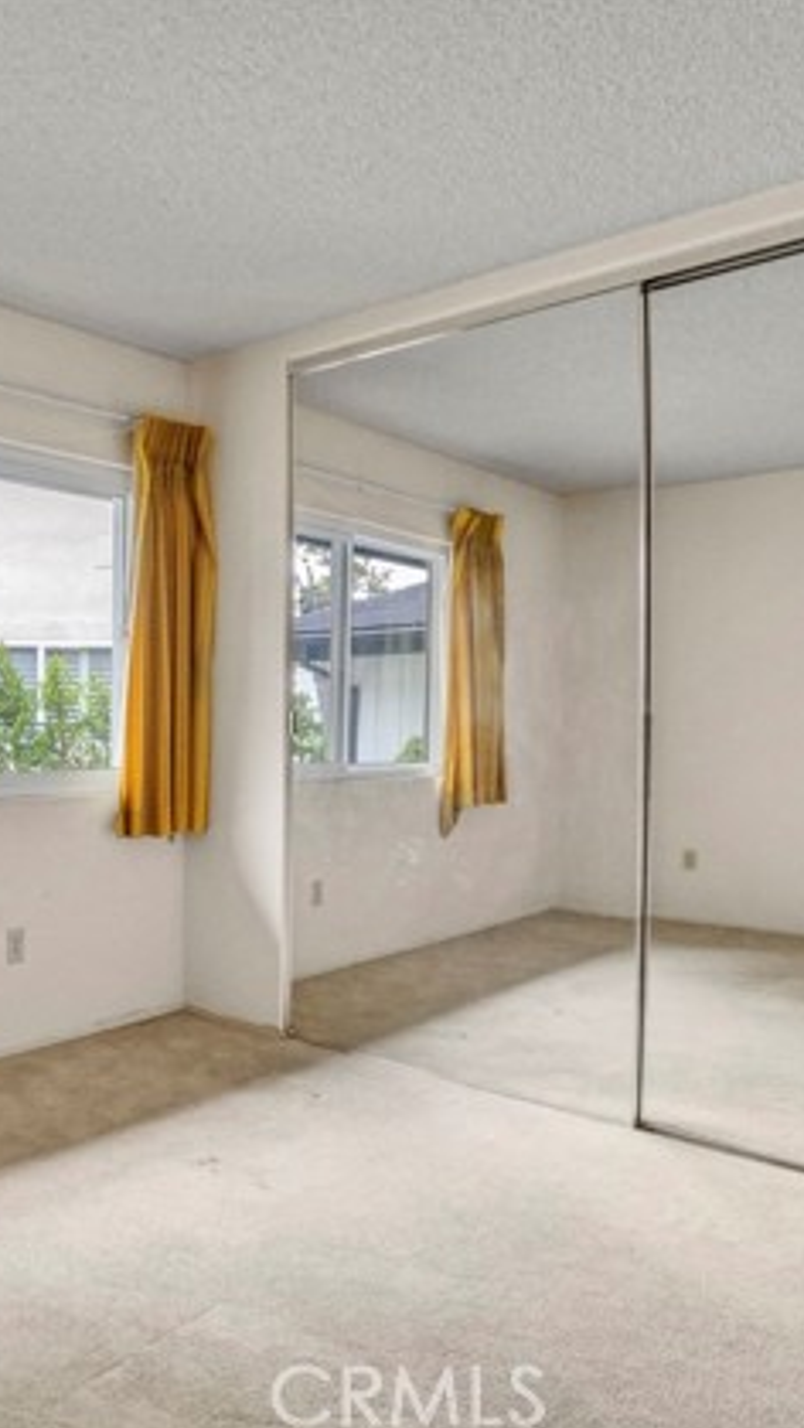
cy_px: 717
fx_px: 909
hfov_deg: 44.3
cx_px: 112
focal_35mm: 24
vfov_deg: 76.3
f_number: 10
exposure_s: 1/30
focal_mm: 10
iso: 1250
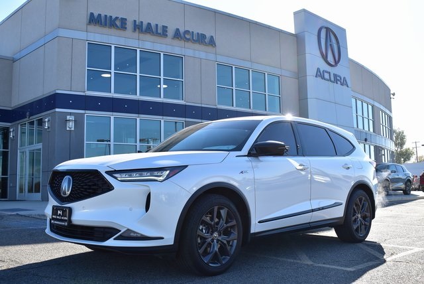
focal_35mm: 38
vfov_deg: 35.6
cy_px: 142
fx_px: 442
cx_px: 212
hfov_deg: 51.2
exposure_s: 1/160
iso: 100
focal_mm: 25
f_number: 7.1
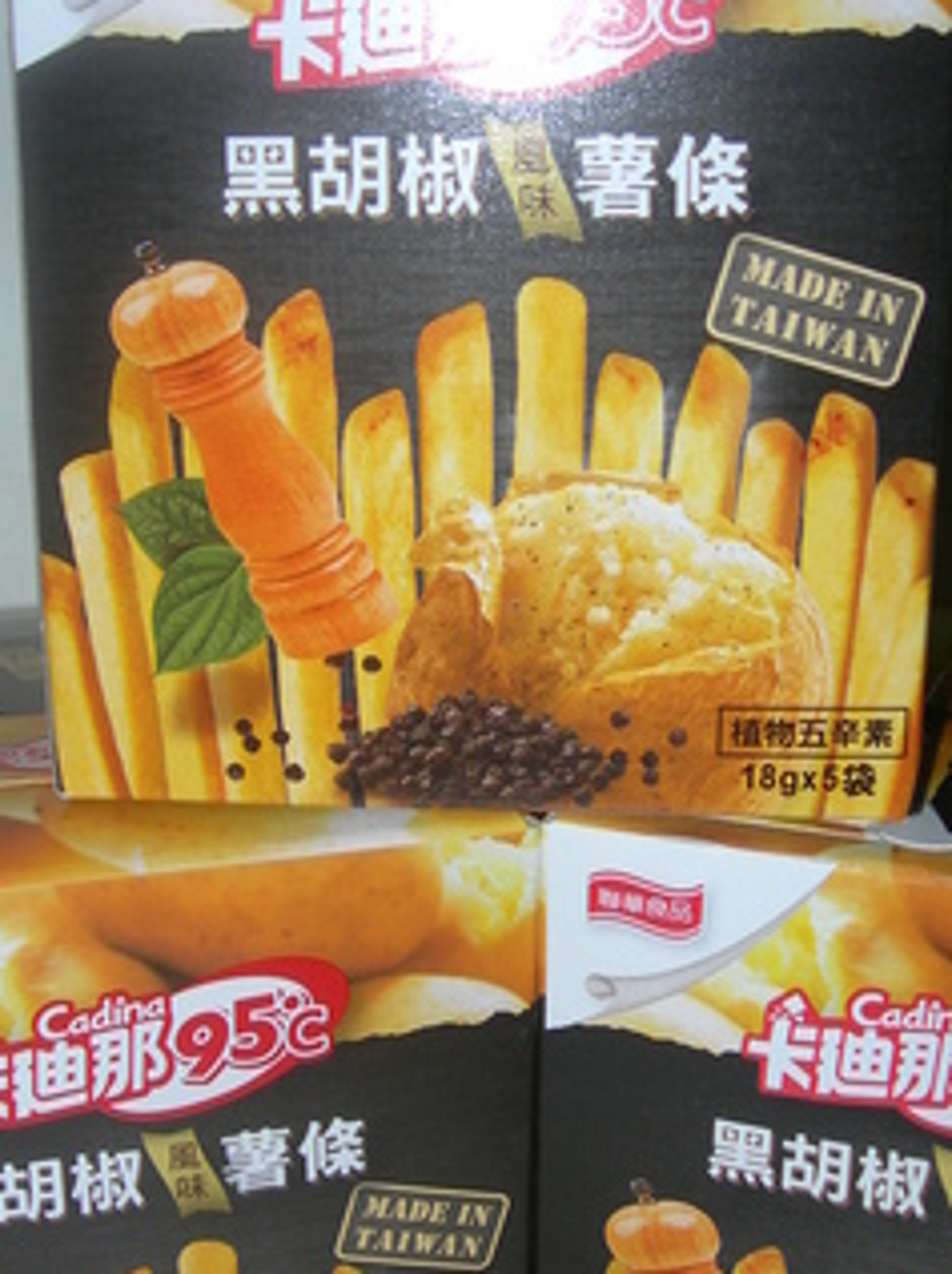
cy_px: 711
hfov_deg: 24.4
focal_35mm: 60
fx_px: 2205
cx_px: 500
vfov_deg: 32.2
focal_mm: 7.8
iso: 50
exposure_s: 1/60.1
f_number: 2.8
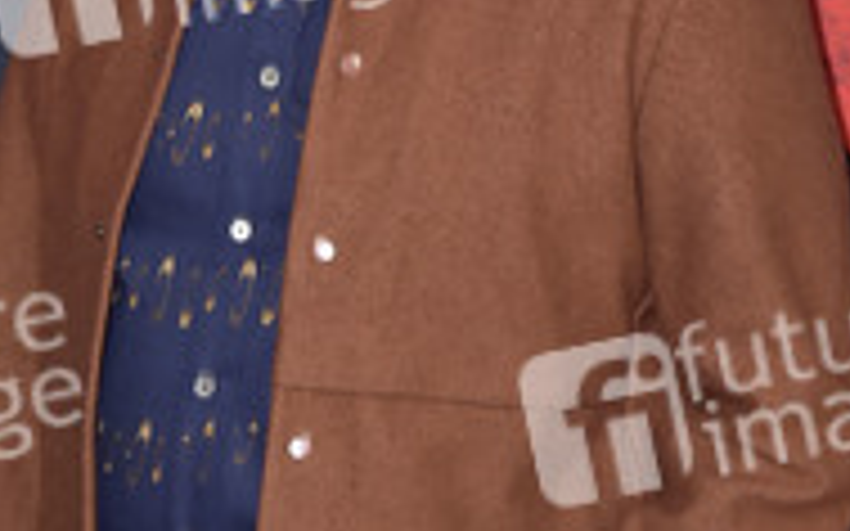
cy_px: 176
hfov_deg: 9.9
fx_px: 4886
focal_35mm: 211
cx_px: 344
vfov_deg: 6.2
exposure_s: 1/200
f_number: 7.1
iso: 400
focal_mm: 98
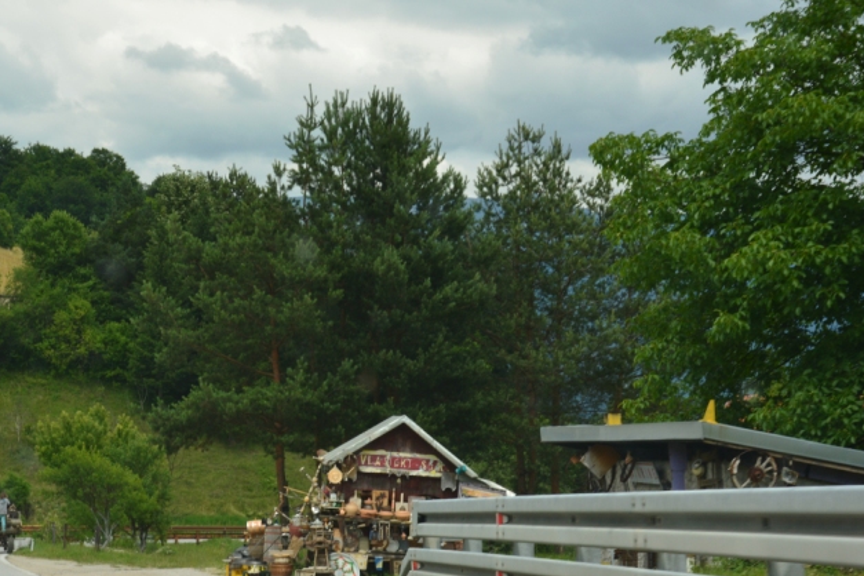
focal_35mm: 98
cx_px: 187
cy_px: 347
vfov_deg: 14.0
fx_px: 2352
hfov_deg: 20.6
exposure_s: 1/200
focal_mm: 40
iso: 200
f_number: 9
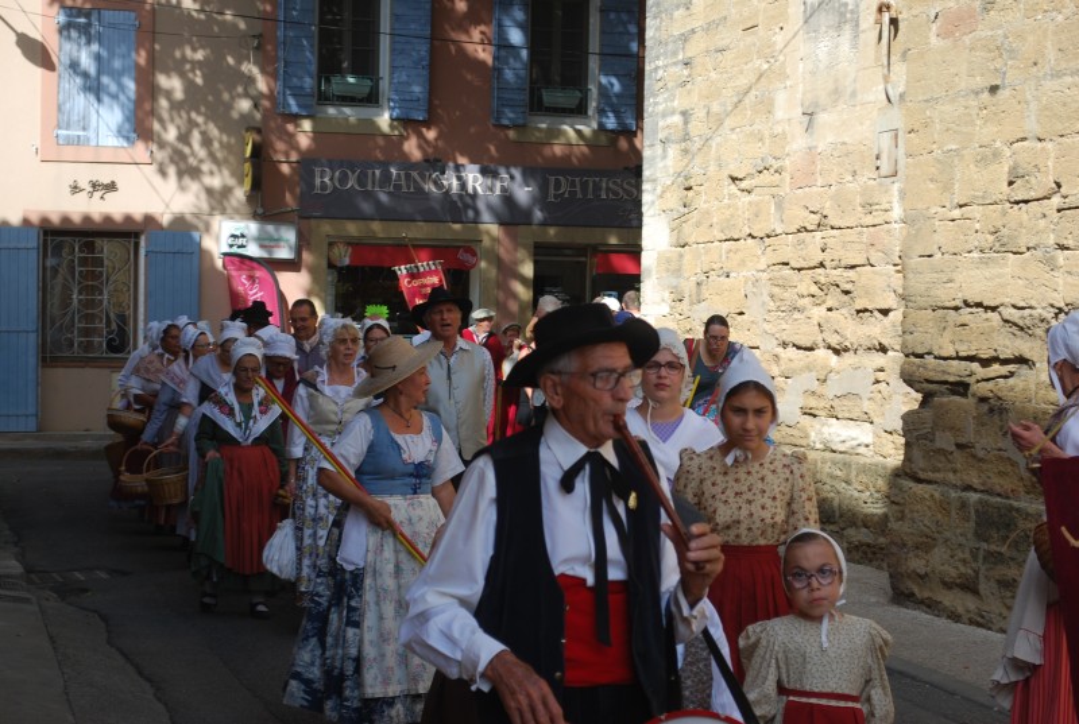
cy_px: 362
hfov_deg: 24.6
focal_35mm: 82
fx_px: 2478
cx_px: 540
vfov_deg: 16.6
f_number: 6.3
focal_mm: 55
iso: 100
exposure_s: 1/160
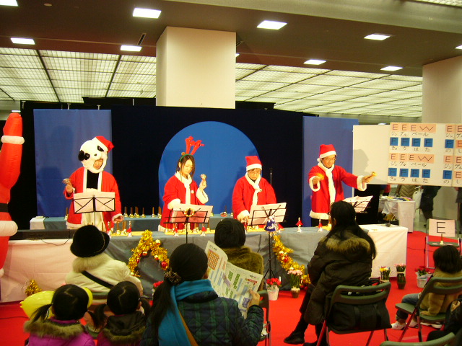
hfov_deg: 52.6
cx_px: 231
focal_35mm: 35
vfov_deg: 40.7
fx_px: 467
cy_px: 173
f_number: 2.8
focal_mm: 5.8
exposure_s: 1/15
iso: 100
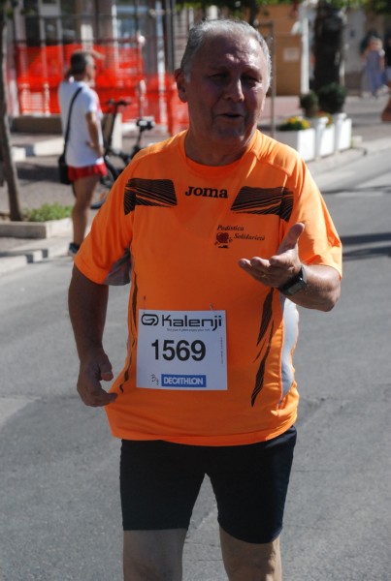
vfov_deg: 18.1
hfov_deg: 12.2
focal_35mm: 112
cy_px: 290
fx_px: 1823
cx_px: 196
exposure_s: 1/2000
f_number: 7.1
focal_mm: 75
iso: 1000
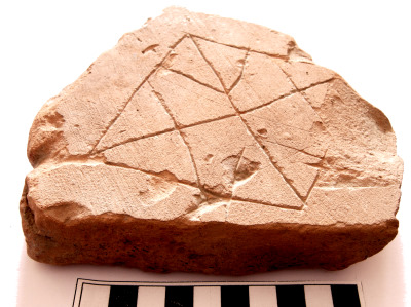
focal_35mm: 36
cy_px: 154
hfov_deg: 51.4
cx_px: 206
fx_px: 427
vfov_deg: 39.6
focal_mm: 7.5
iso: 100
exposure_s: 1/6.7
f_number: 4.3
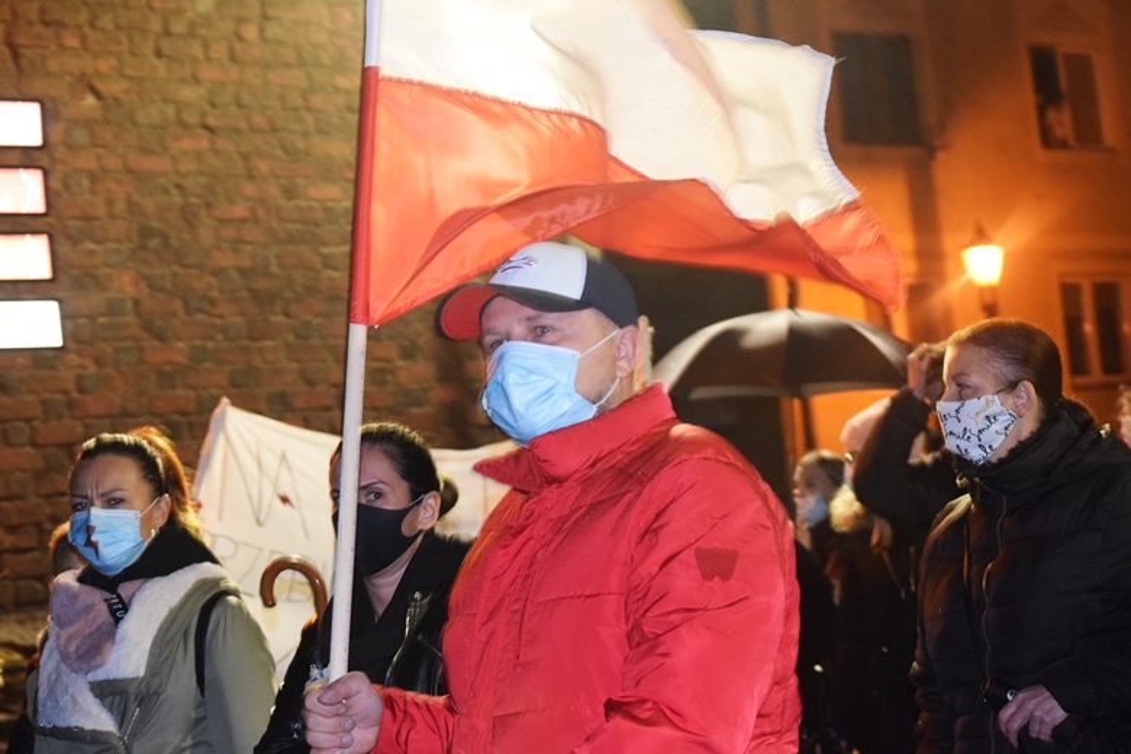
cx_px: 566
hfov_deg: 24.6
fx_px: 2592
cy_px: 377
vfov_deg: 16.6
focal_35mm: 82
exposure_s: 1/60
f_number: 4
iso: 3200
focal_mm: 55
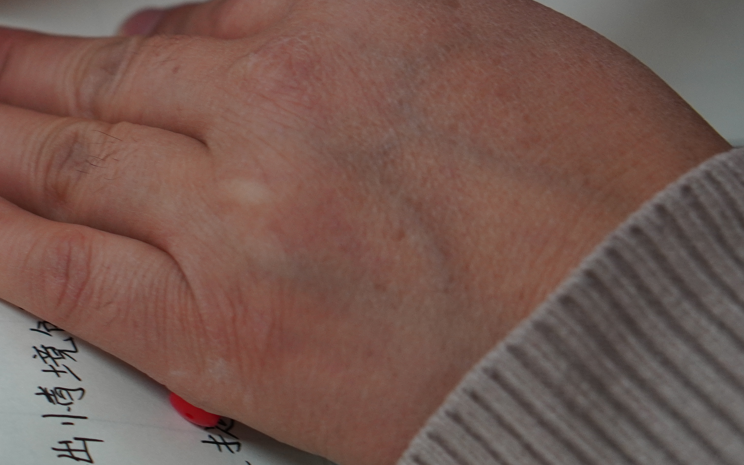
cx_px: 47
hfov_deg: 13.7
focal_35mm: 151
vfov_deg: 8.6
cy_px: -14
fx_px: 3062
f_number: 4
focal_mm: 50
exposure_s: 1/80
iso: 640
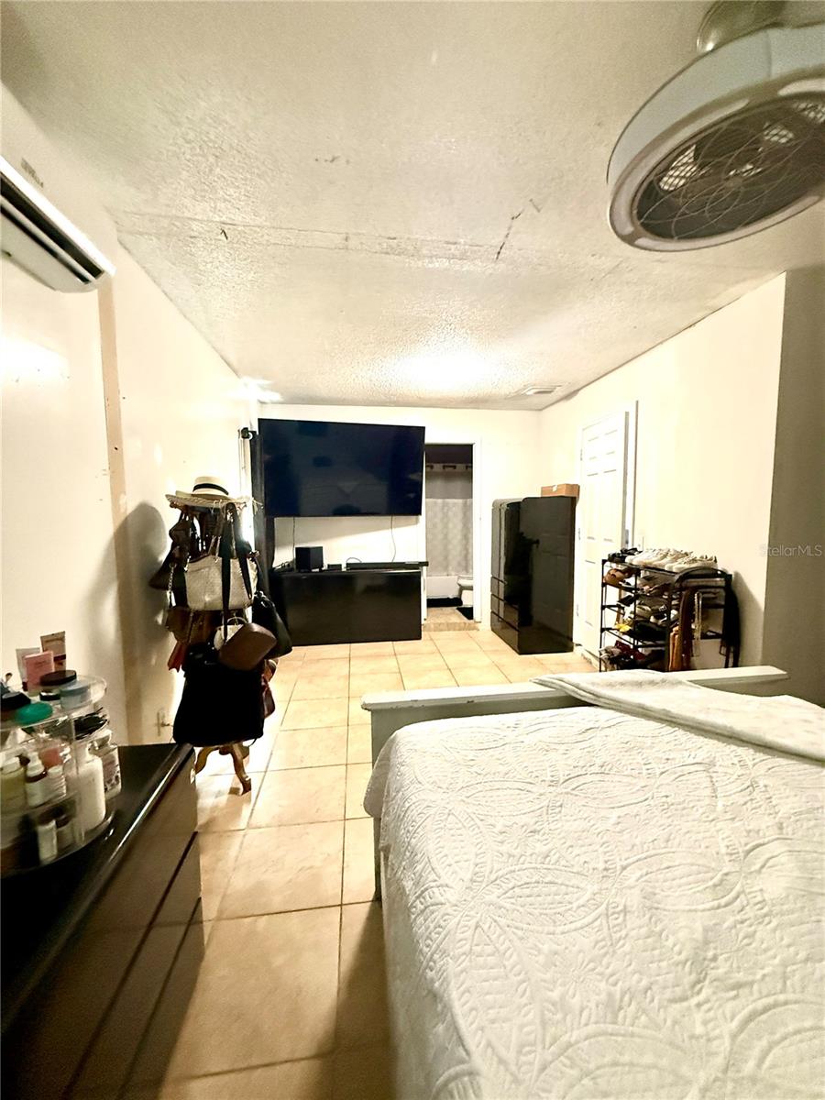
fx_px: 445
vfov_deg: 102.1
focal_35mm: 14
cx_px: 412
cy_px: 550
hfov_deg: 85.7
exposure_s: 1/60
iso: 800
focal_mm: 2.22
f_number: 2.2
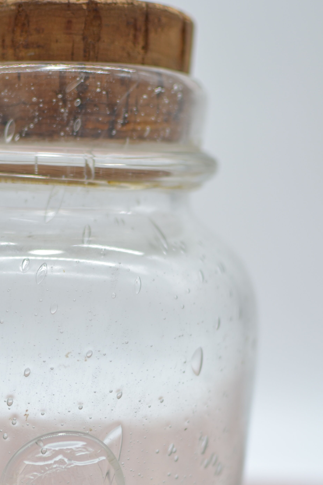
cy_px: 358
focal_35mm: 87
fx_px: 1169
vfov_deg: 23.2
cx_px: 65
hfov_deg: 15.6
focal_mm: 35
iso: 100
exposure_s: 1/400
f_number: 1.8
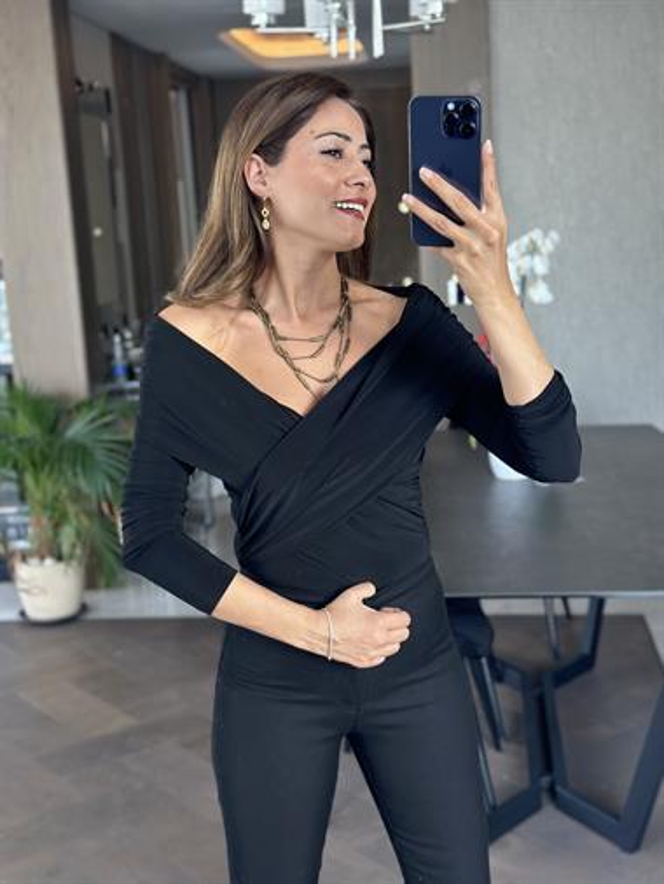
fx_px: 1227
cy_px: 442
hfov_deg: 30.3
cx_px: 332
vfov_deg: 39.6
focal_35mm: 48
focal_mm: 6.86
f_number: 1.78
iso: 125
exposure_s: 1/67
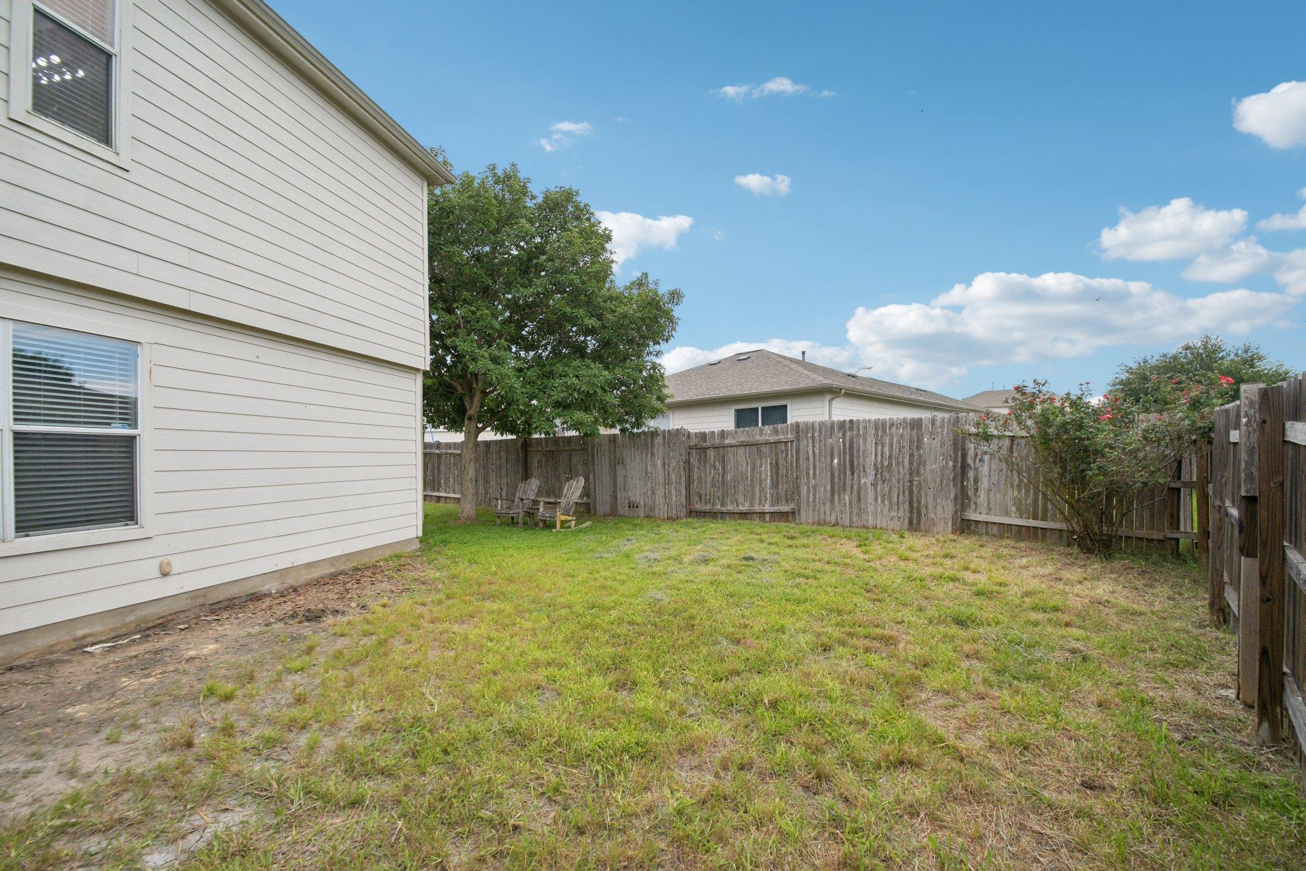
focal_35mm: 15
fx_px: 544
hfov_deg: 100.4
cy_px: 436
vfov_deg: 77.3
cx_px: 653
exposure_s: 1/500
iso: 400
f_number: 8
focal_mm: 10
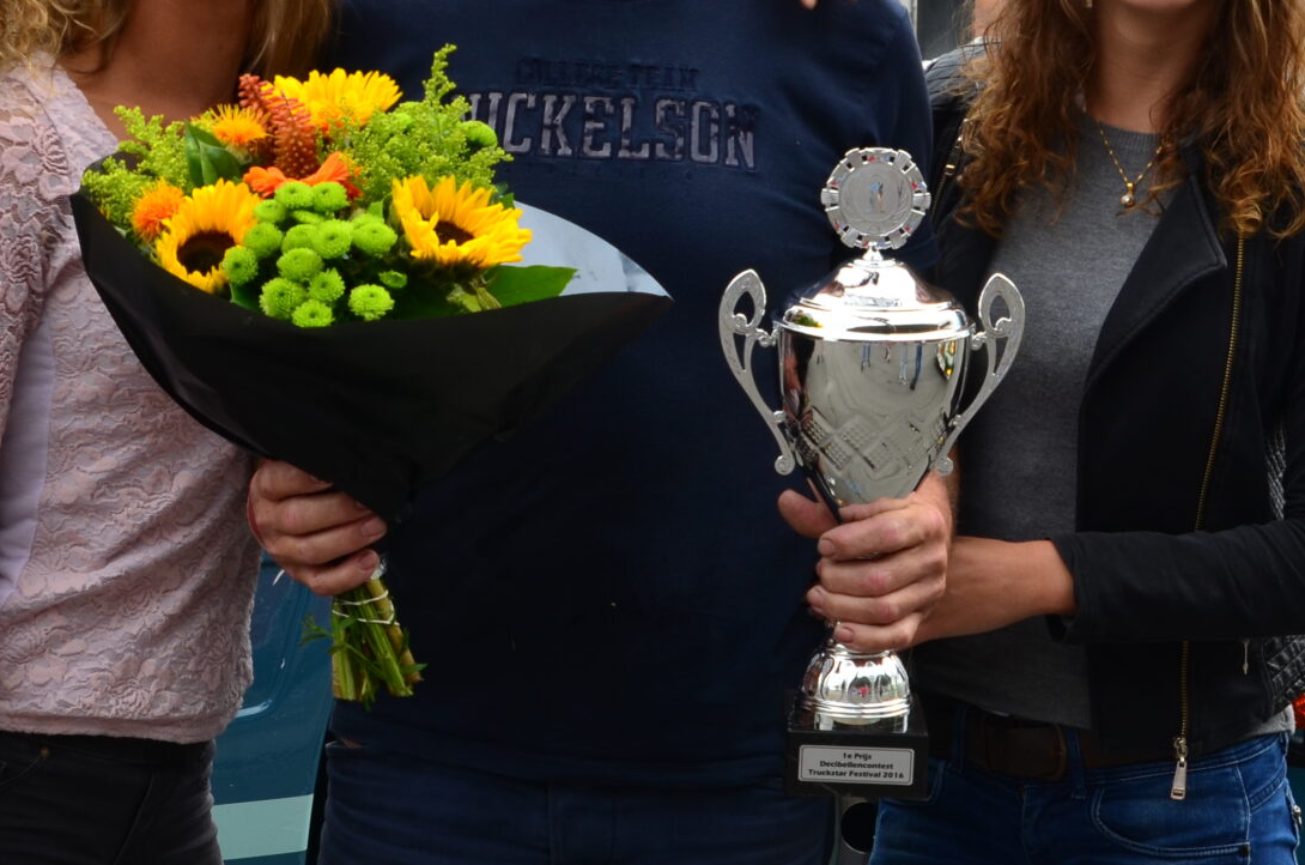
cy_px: 365
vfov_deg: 12.5
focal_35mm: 109
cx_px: 296
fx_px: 3949
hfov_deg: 18.6
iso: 200
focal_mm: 31
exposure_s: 1/125
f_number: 8
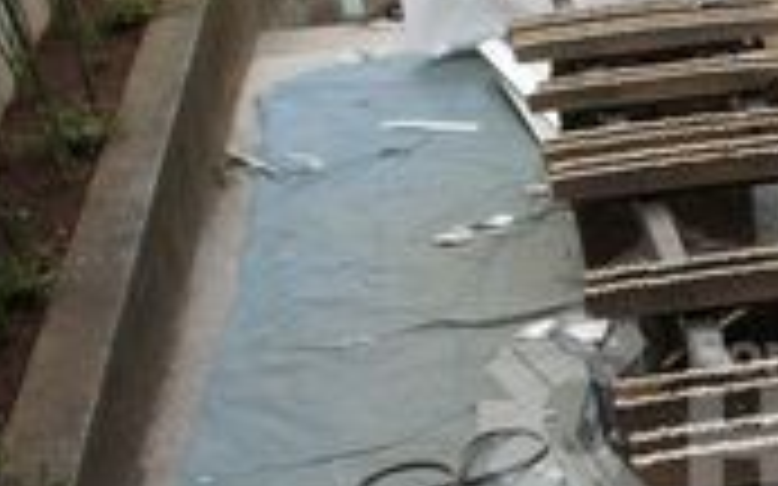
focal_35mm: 86
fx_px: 1823
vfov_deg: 15.0
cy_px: 416
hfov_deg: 21.8
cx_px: 1007
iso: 200
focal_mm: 18
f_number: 4.5
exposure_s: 1/50
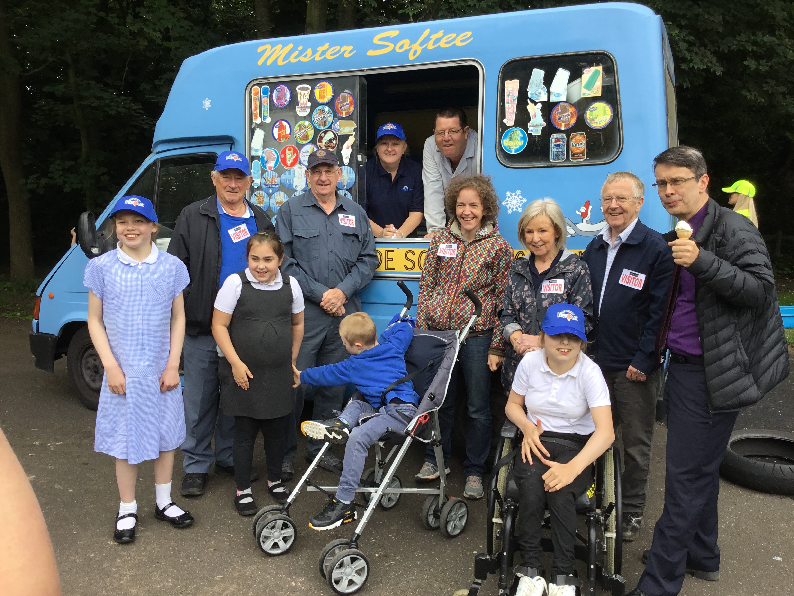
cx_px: 397
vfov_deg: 45.4
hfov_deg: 58.4
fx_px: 711
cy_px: 298
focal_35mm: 31
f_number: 2.4
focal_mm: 3.3
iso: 25
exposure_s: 1/242
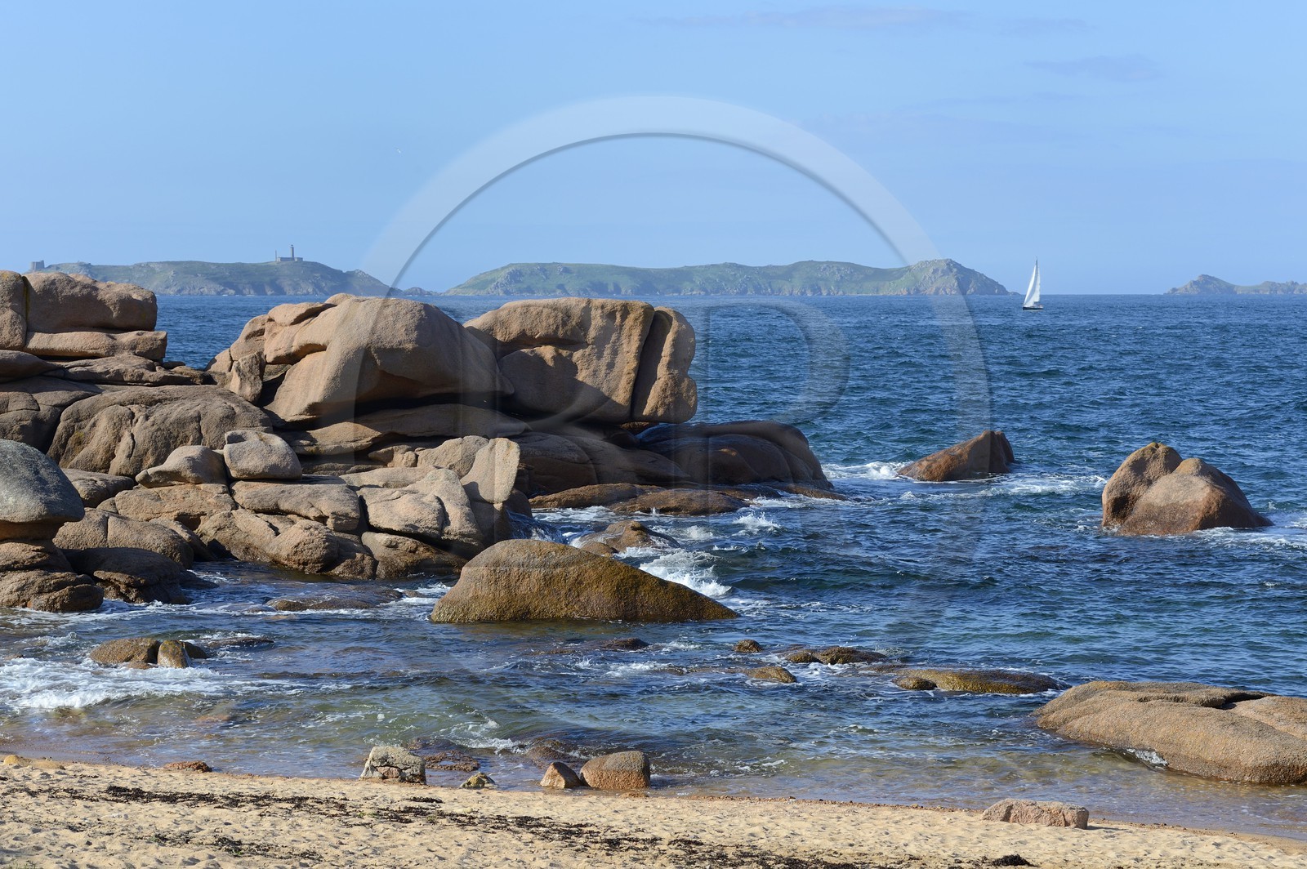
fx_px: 3627
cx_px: 654
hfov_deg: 20.4
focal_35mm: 100
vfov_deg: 13.7
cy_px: 434
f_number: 10
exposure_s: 1/250
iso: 200
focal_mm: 100
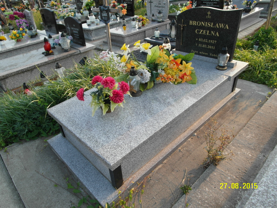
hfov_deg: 71.6
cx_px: 138
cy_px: 104
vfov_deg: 56.8
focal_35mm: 24
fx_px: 192
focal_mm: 5.2
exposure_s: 1/90
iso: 80
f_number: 3.4
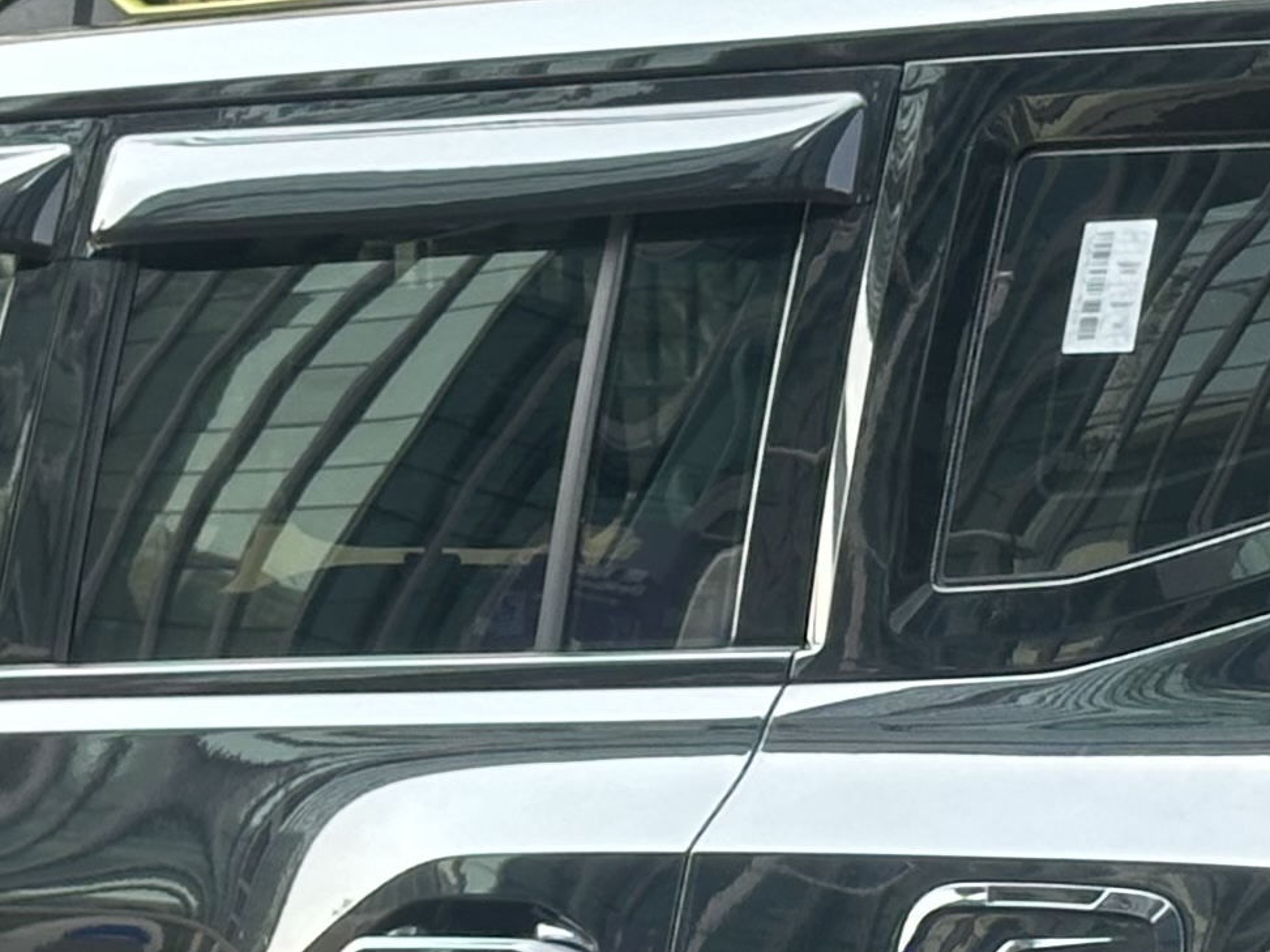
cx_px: 1002
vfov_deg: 7.4
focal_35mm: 199
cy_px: 876
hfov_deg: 9.9
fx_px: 7298
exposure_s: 1/227
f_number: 1.78
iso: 64
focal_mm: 6.86
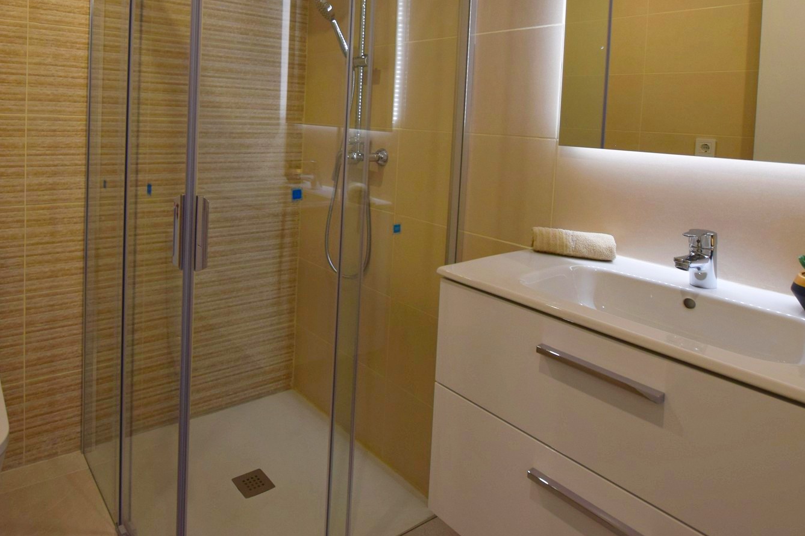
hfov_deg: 75.2
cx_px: 318
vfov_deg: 52.8
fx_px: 514
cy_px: 139
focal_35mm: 23
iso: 400
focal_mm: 10
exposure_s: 1/80
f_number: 4.5
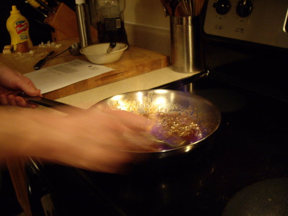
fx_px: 316
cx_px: 144
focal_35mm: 38
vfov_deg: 37.7
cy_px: 108
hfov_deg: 49.0
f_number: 2.7
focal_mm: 6.2
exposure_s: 1/6
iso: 200
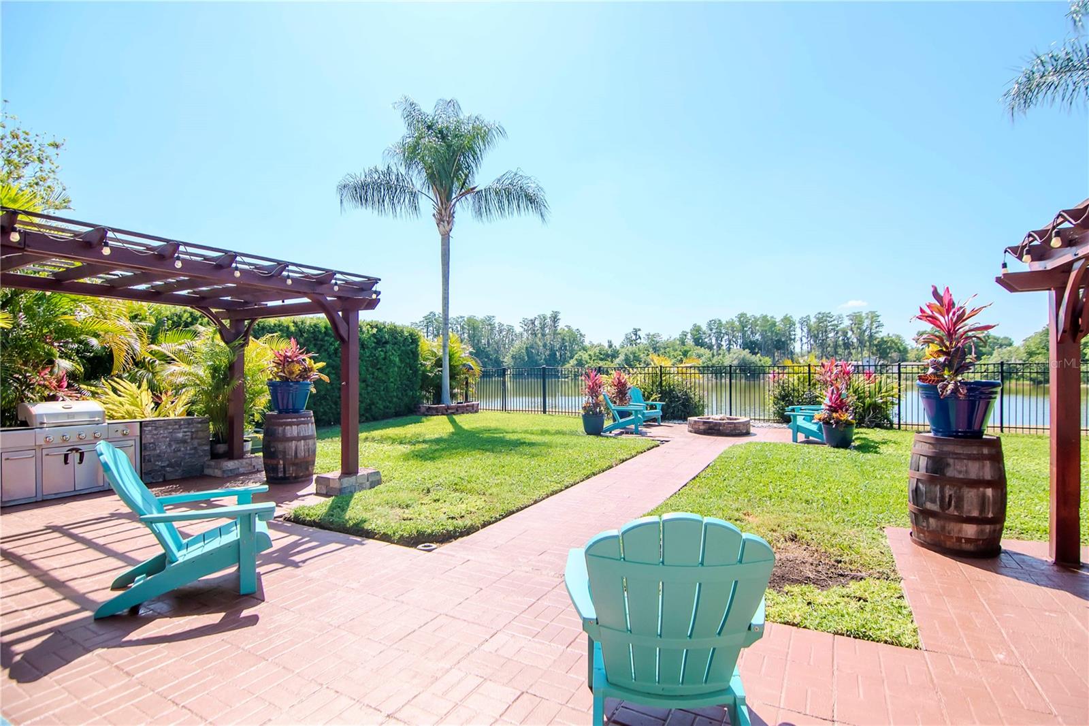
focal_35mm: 16
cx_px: 544
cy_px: 363
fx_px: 499
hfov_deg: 95.0
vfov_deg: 72.0
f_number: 4
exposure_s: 1/2000
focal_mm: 11
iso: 500
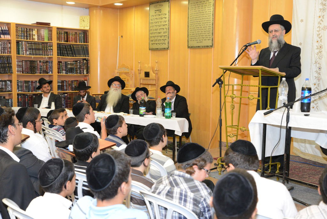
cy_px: 110
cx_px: 164
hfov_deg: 41.1
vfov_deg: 28.1
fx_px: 436
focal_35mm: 48
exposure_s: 1/80
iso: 4000
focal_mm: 48
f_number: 5.6
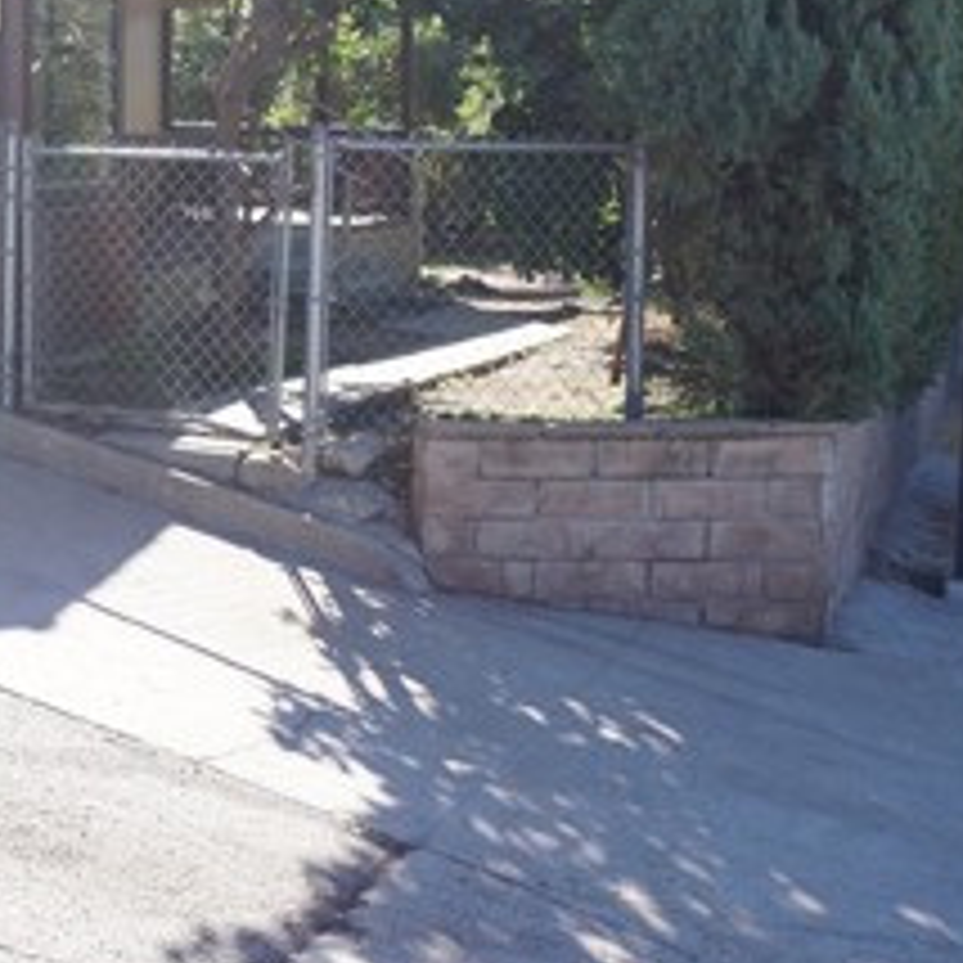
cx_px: -418
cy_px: 245
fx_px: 1920
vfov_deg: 27.8
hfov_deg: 23.4
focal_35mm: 61
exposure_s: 1/100
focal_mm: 16
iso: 100
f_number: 6.3
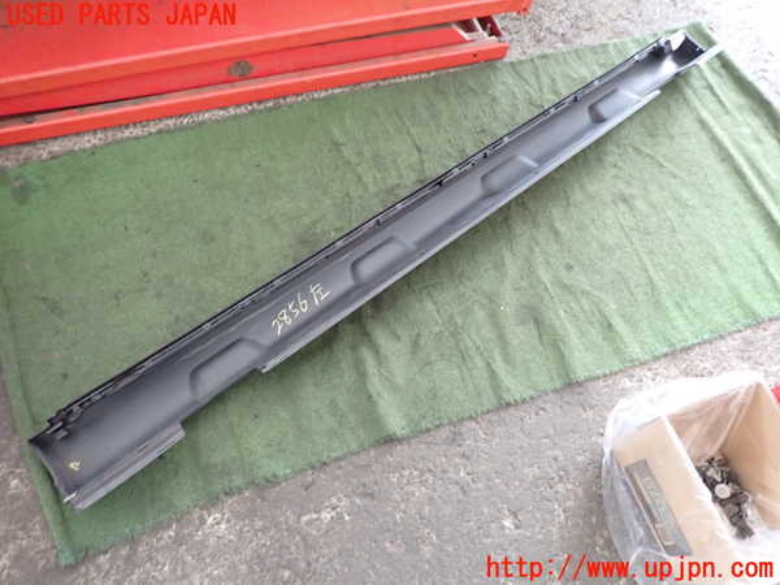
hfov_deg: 69.4
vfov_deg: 54.9
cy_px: 292
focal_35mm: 25
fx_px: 563
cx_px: 390
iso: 500
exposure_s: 1/30
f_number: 2
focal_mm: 4.5
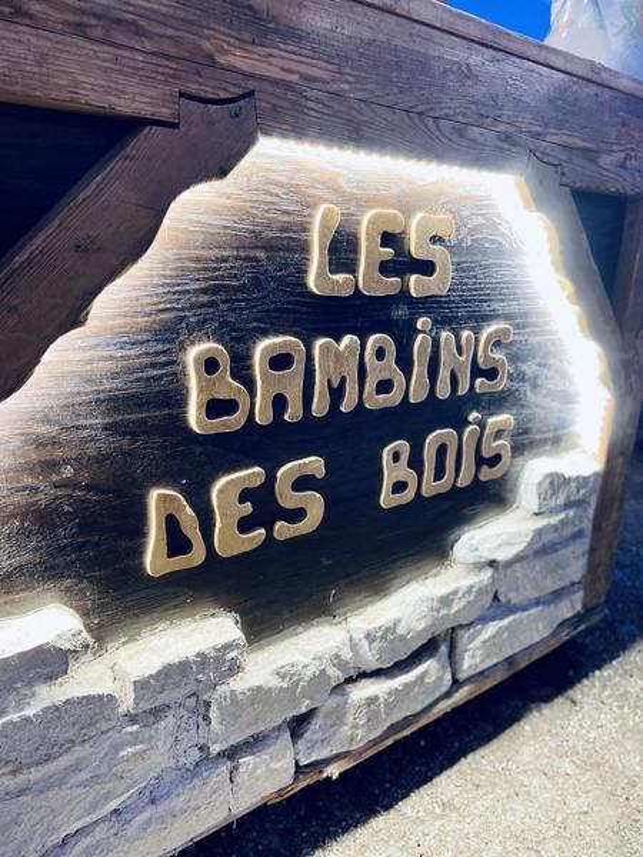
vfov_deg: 67.3
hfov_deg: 53.1
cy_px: 428
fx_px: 644
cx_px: 322
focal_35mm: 26
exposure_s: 1/60
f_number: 1.8
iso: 160
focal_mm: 4.25
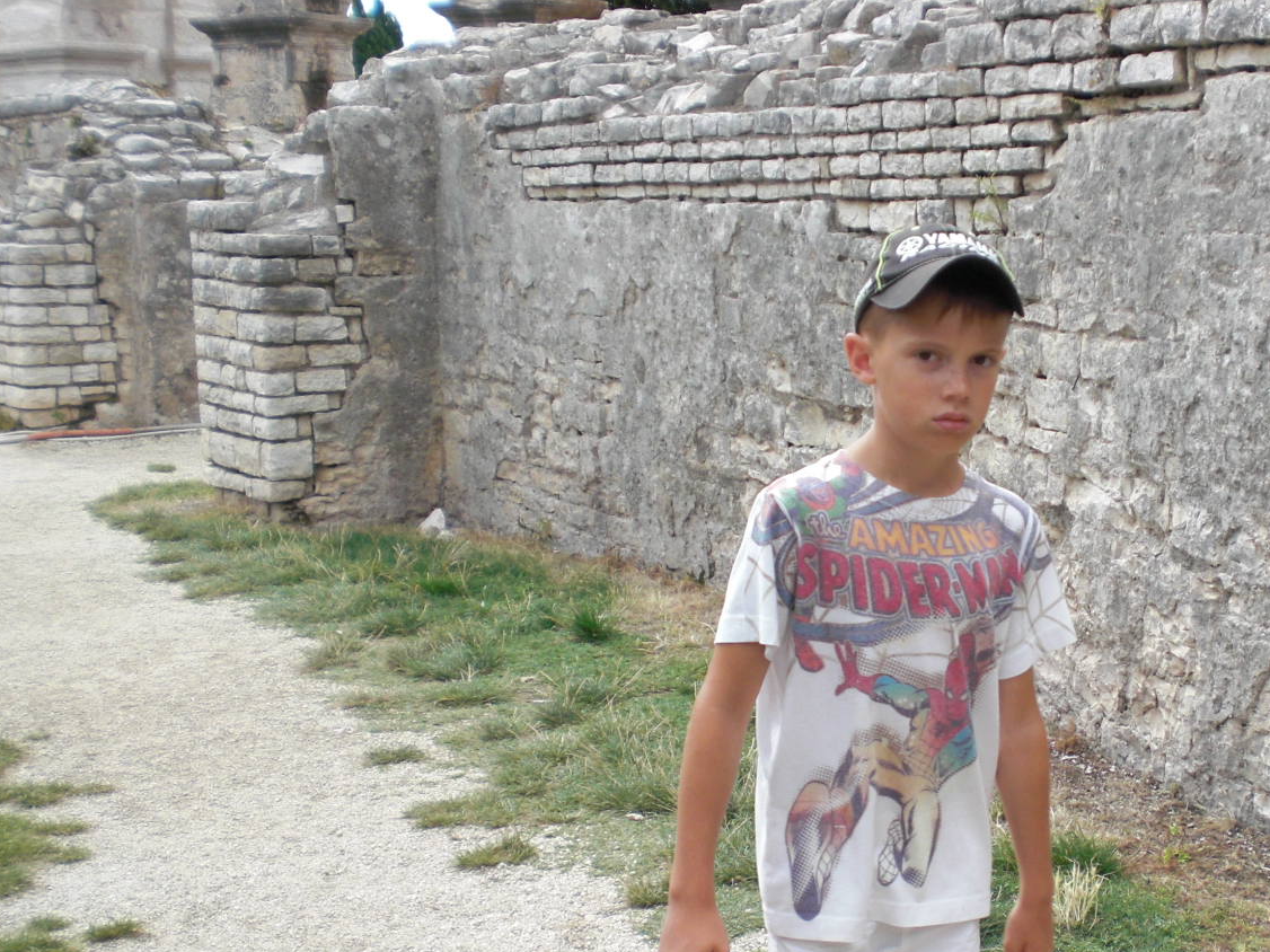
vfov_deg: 26.8
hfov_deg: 35.1
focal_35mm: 54
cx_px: 876
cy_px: 658
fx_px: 1981
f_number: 3.1
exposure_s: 1/320
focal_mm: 6.3
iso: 100
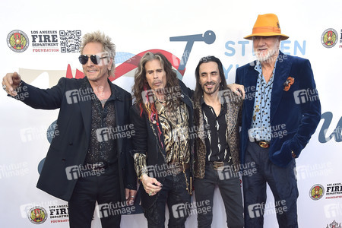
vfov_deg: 43.6
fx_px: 285
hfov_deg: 61.9
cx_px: 171
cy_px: 114
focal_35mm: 30
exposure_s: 1/250
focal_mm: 30
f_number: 6.3
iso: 400
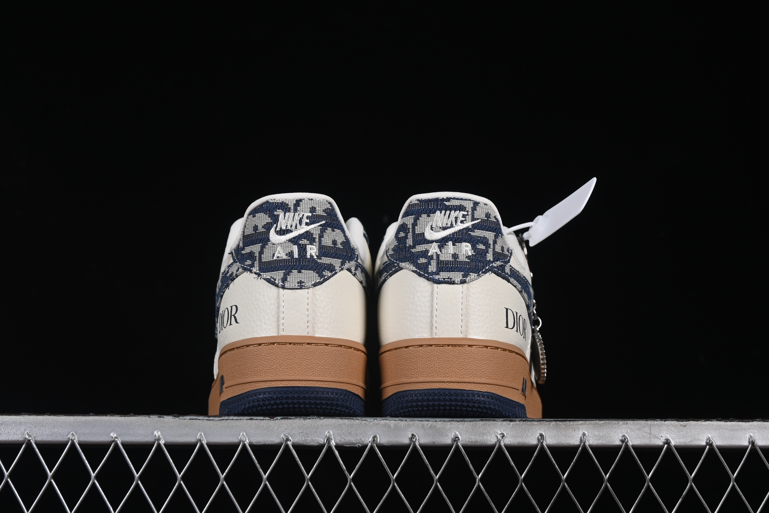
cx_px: 384
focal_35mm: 75
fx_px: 1602
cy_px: 256
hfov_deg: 27.0
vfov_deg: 18.2
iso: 160
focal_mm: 50
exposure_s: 1/80
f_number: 8
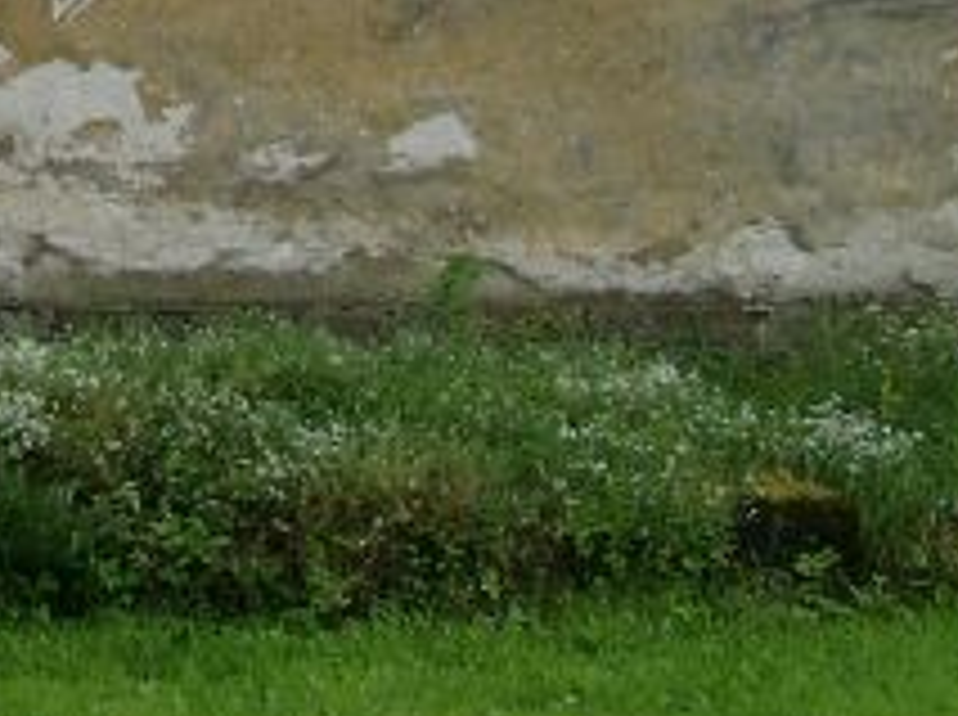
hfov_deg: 14.2
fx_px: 3536
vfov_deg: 10.8
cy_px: -603
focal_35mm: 128
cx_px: -558
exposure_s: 1/207
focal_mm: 7.13
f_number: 4
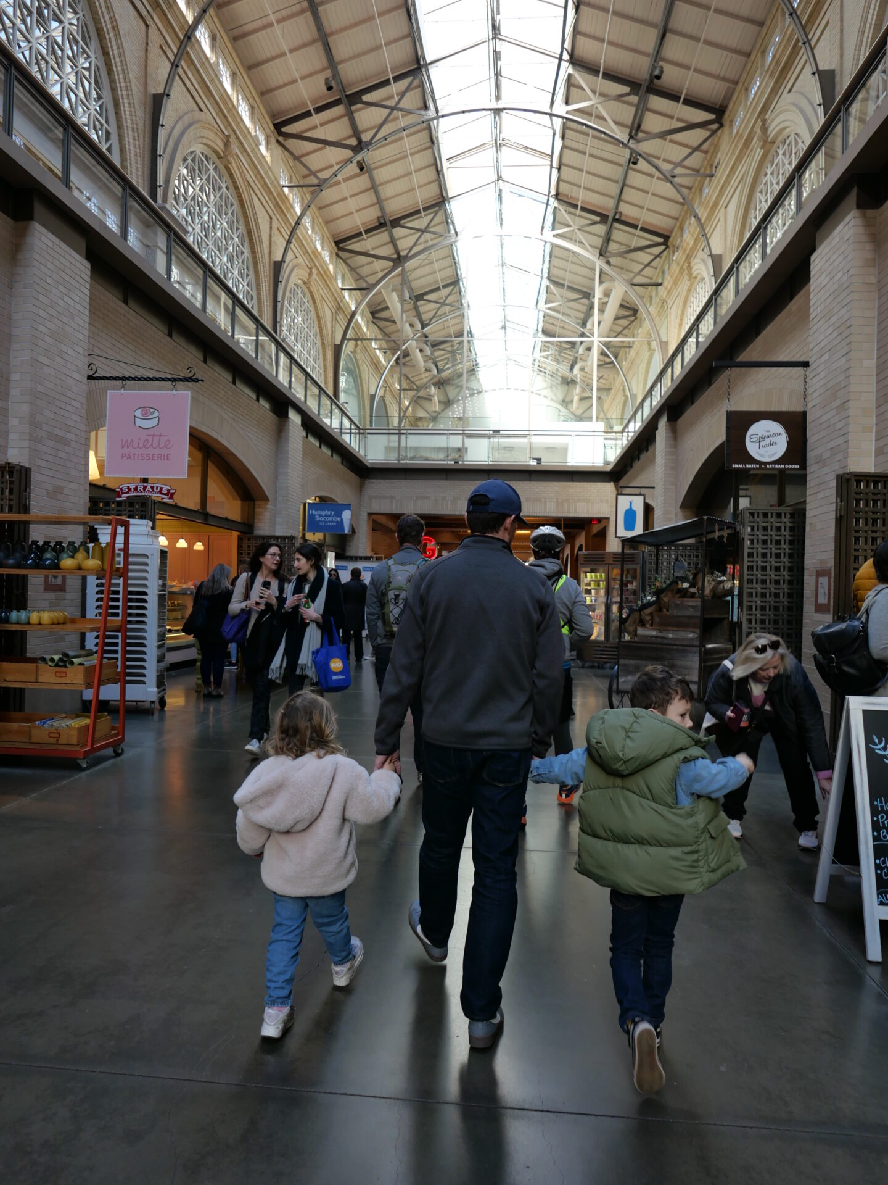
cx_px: 444
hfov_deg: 56.8
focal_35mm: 24
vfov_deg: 71.6
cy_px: 592
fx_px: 821
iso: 200
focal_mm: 10.9
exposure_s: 1/125
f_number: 2.5
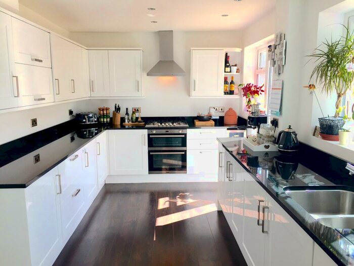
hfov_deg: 61.7
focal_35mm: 29
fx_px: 297
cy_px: 133
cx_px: 177
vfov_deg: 48.2
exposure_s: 1/120
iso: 32
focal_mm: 4.15
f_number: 2.2
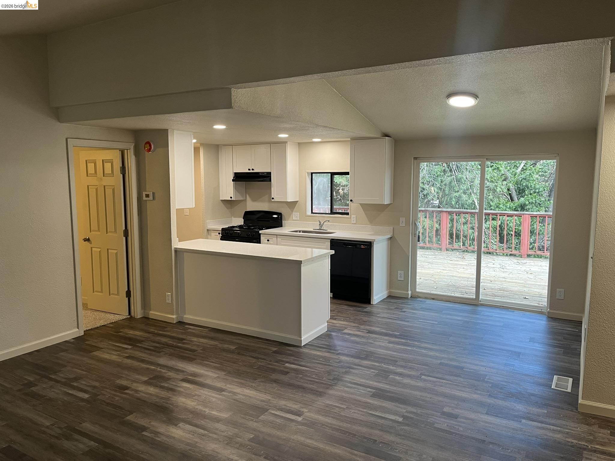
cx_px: 308
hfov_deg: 67.3
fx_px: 462
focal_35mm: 26
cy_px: 230
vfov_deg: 53.1
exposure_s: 1/60
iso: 80
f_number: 1.6
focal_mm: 5.1
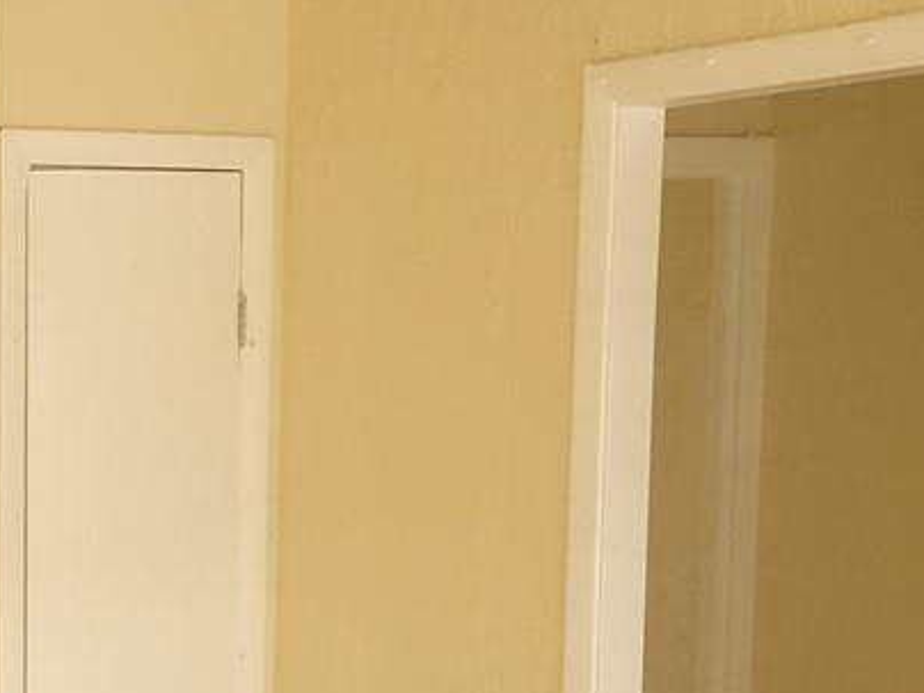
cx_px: -284
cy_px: 709
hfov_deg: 17.8
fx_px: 2749
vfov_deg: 14.1
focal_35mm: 103
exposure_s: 1/120
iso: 50
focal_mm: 5.4
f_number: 1.8
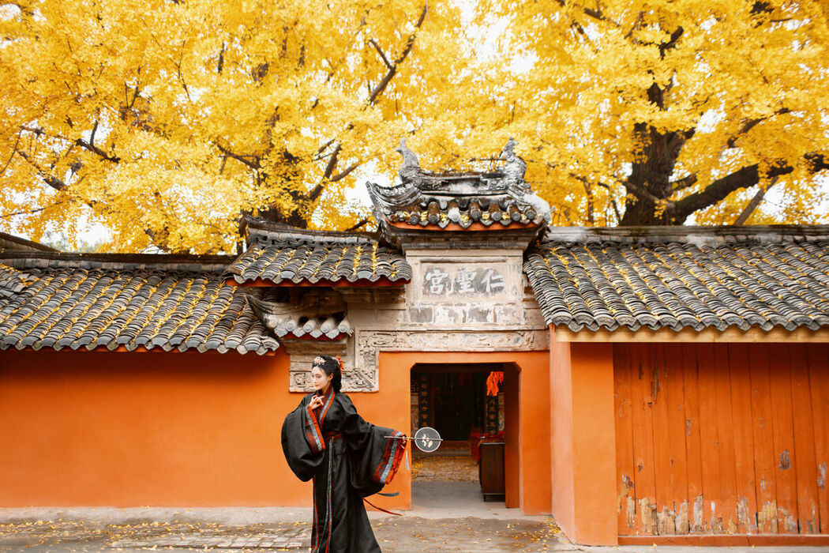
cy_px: 276
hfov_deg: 54.4
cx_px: 414
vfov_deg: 37.9
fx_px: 806
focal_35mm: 35
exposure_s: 1/1250
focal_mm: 35
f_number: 1.8
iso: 200
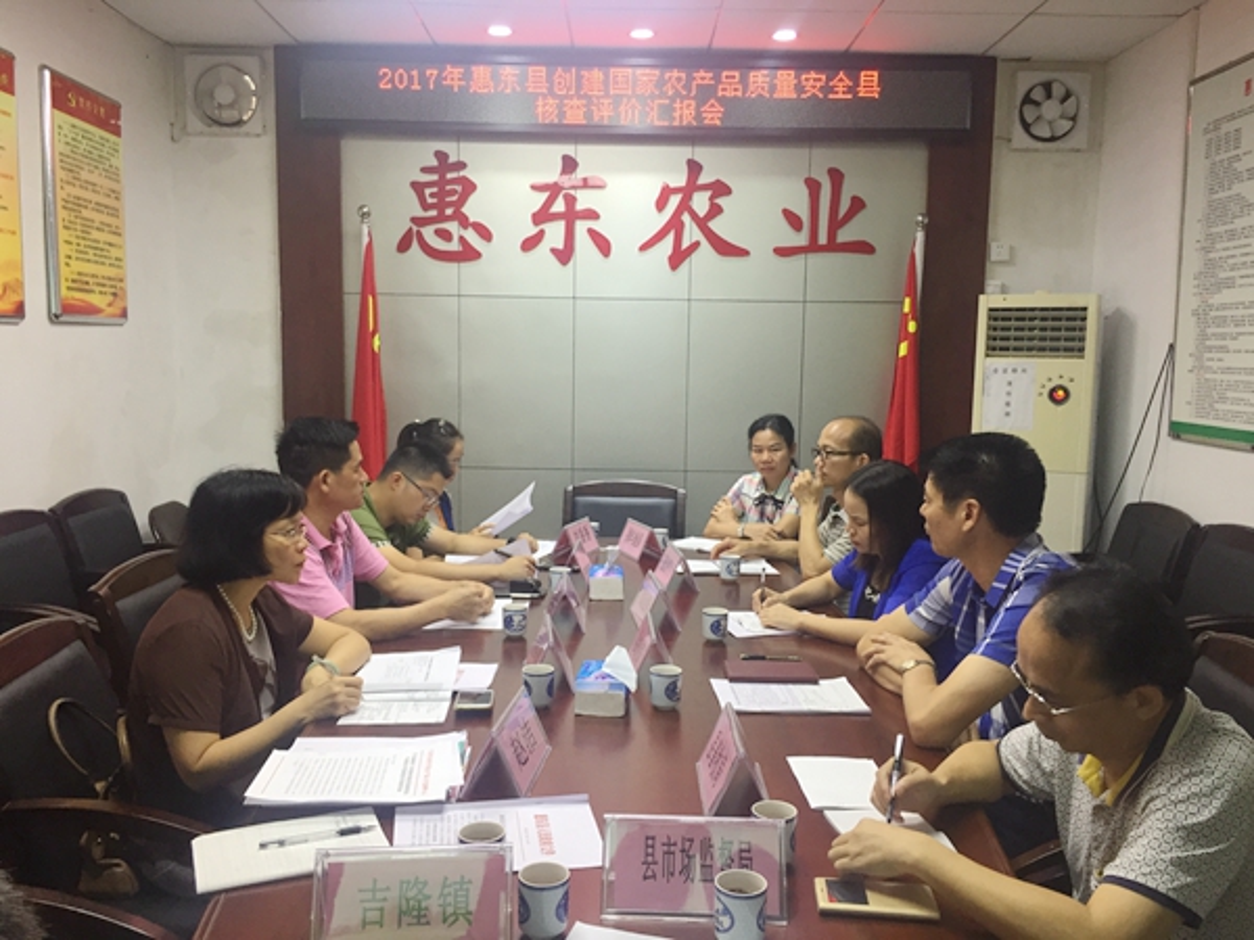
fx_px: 1051
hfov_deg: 61.7
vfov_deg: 48.2
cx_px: 627
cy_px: 470
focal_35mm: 29
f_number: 2.2
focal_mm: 4.15
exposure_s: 1/33
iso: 50
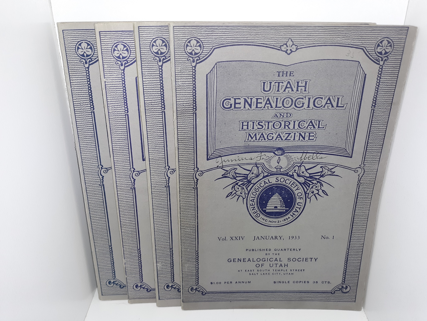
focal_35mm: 28
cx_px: 214
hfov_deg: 63.4
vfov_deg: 49.7
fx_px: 345
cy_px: 160
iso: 50
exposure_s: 1/120
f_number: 1.7
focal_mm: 3.7
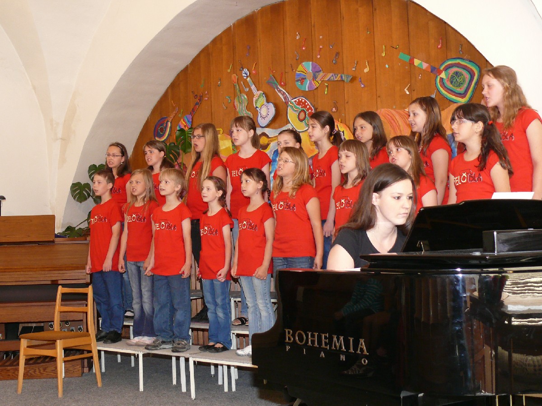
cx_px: 271
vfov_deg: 29.1
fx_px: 783
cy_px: 203
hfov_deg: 38.2
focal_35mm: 50
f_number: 2.8
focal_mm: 9.1
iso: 200
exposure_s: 1/30
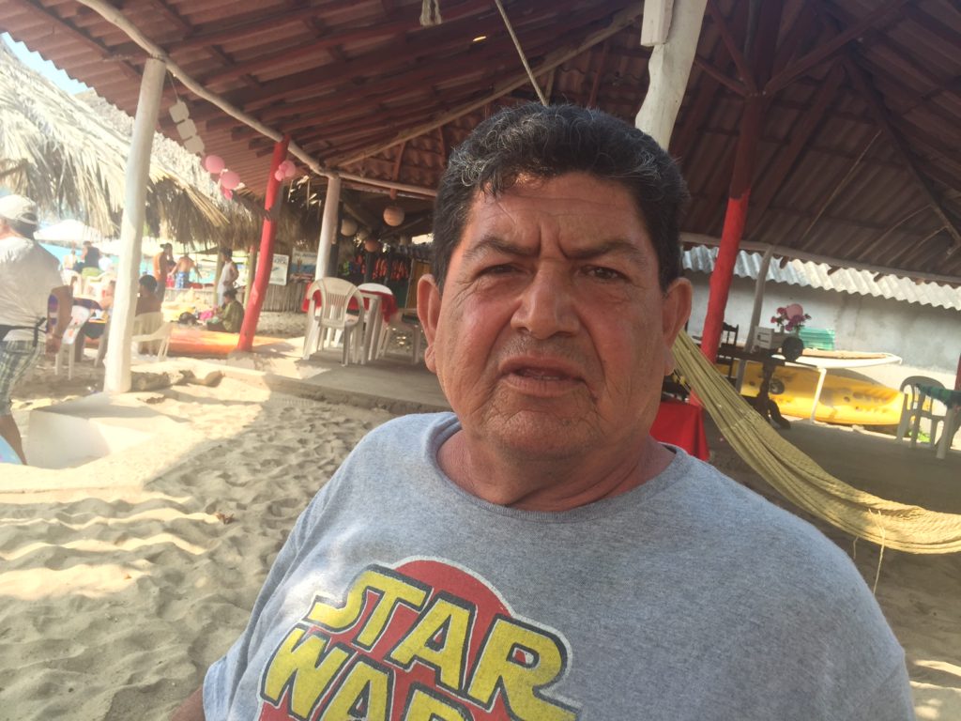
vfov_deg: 48.2
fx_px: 805
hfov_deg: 61.7
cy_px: 360
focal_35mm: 29
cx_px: 480
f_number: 2.2
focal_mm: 4.15
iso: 32
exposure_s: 1/306
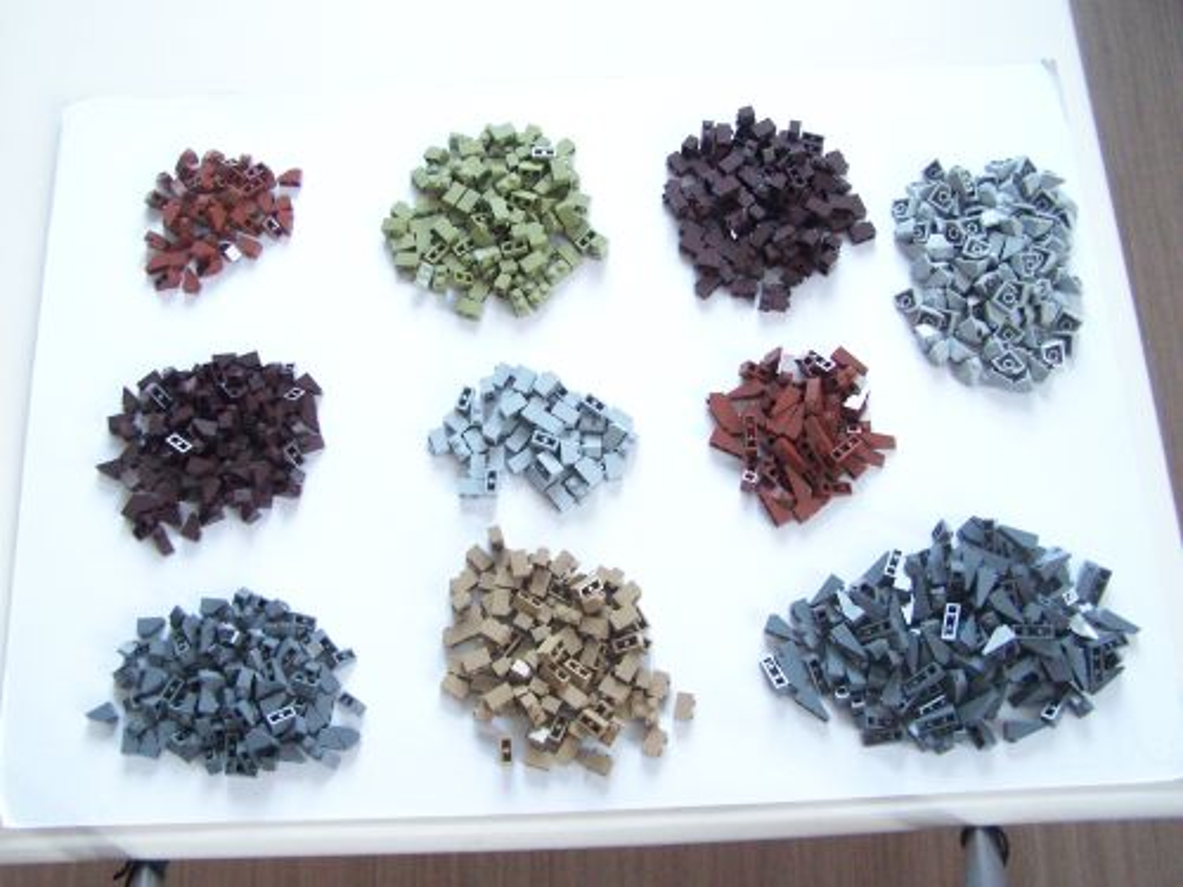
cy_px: 444
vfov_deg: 37.7
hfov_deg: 49.0
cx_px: 592
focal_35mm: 38
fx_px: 1299
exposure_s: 1/3
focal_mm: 6.3
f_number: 3.6
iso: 400
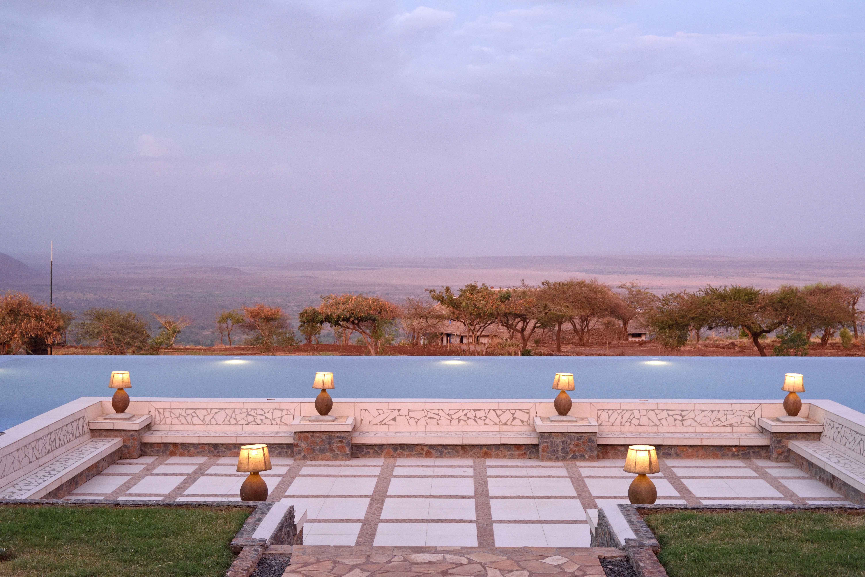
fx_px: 1202
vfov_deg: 27.0
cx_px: 432
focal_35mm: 50
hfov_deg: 39.6
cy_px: 288
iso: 2500
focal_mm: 50
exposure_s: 1/50
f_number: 6.3
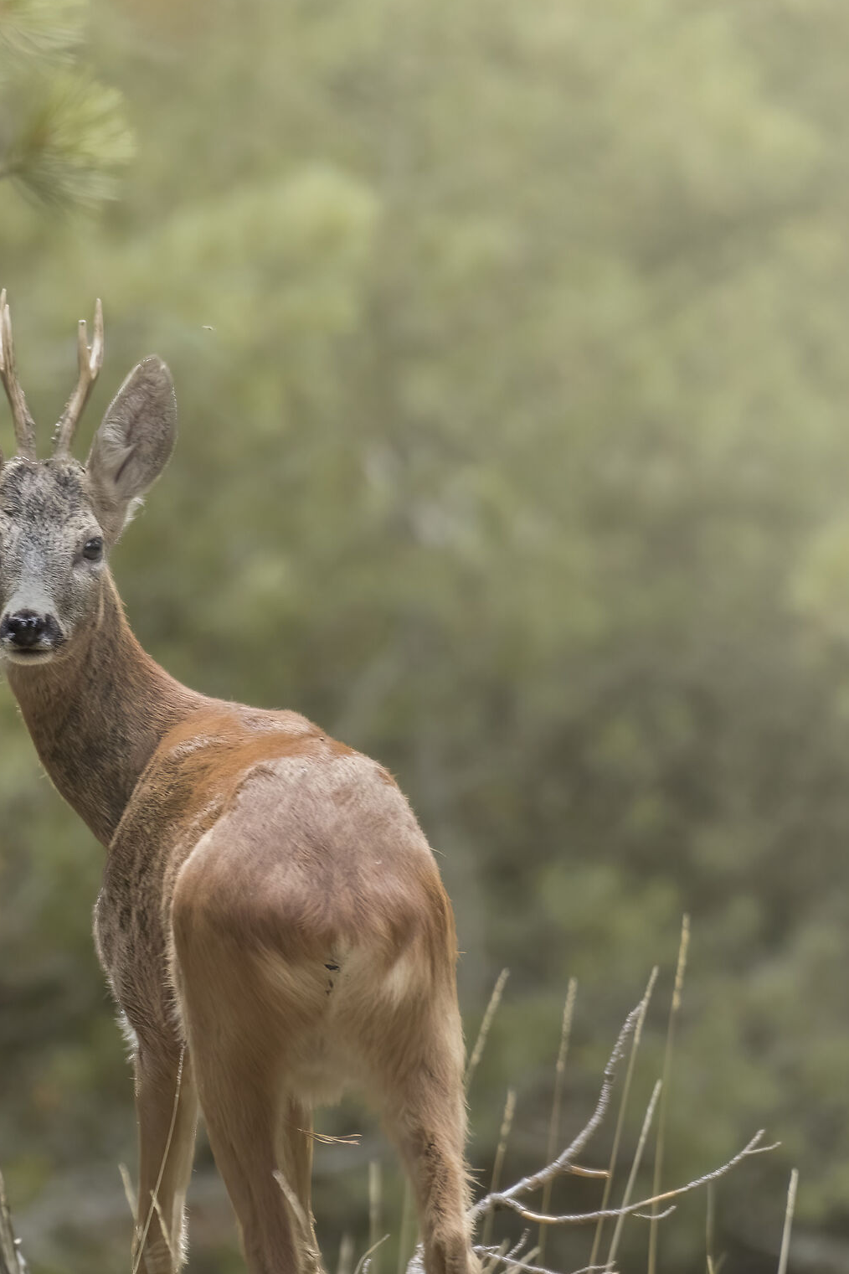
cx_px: 257
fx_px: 35160
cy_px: 819
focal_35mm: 994
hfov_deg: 1.4
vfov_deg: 2.1
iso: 3600
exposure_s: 1/320
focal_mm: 420
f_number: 5.6
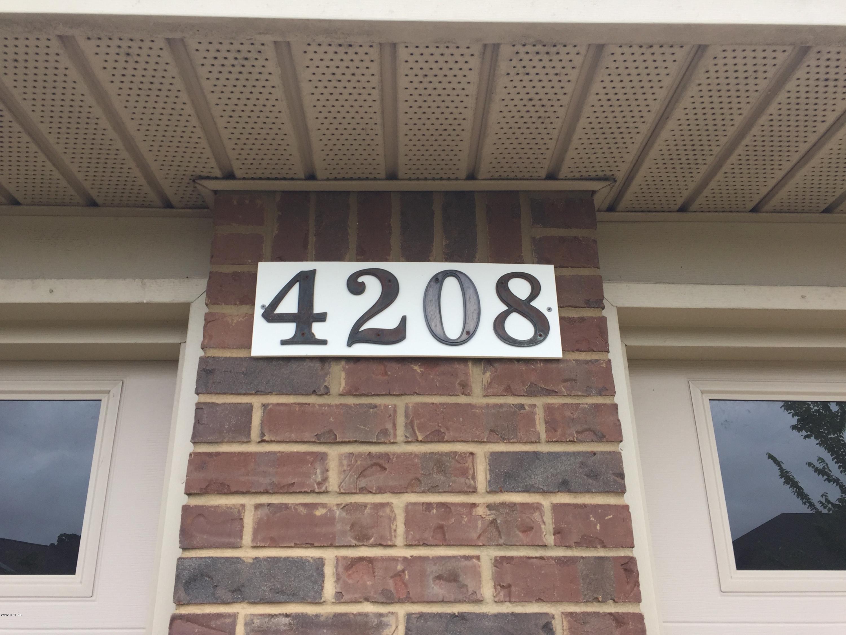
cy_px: 318
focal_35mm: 29
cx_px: 423
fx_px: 709
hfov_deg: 61.7
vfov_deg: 48.2
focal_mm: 4.15
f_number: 2.2
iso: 32
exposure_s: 1/488
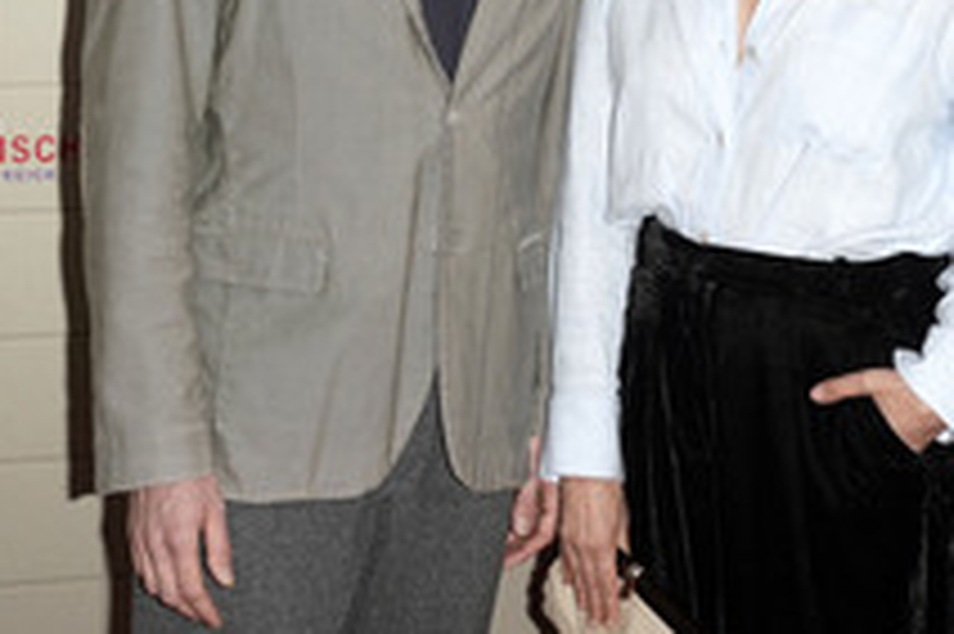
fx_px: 2754
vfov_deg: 13.0
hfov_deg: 19.6
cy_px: -4
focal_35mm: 104
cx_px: 673
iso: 320
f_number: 5.6
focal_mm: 49
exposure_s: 1/160
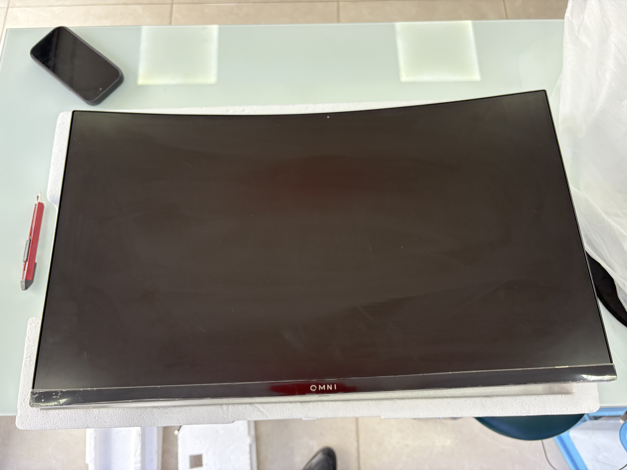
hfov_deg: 67.3
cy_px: 235
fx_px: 471
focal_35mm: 26
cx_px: 314
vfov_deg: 53.1
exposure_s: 1/100
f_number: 1.6
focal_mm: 5.96
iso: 125
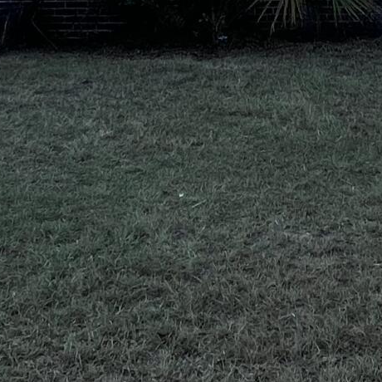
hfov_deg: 22.9
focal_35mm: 75
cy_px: -203
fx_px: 936
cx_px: 277
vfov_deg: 19.8
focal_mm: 1.57
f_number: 1.8
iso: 32
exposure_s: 1/727
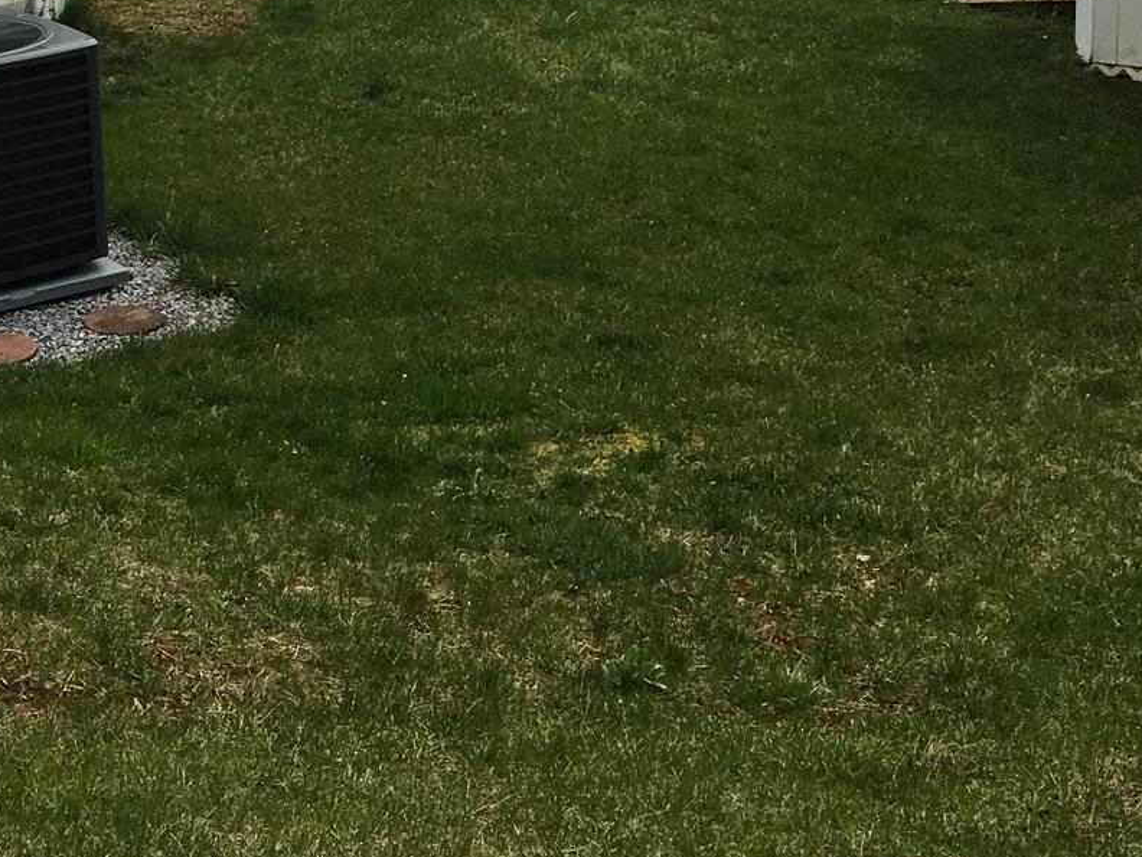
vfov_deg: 18.7
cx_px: 649
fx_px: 2474
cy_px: -126
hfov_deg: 26.0
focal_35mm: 75
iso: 25
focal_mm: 4.15
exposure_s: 1/1326
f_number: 2.2
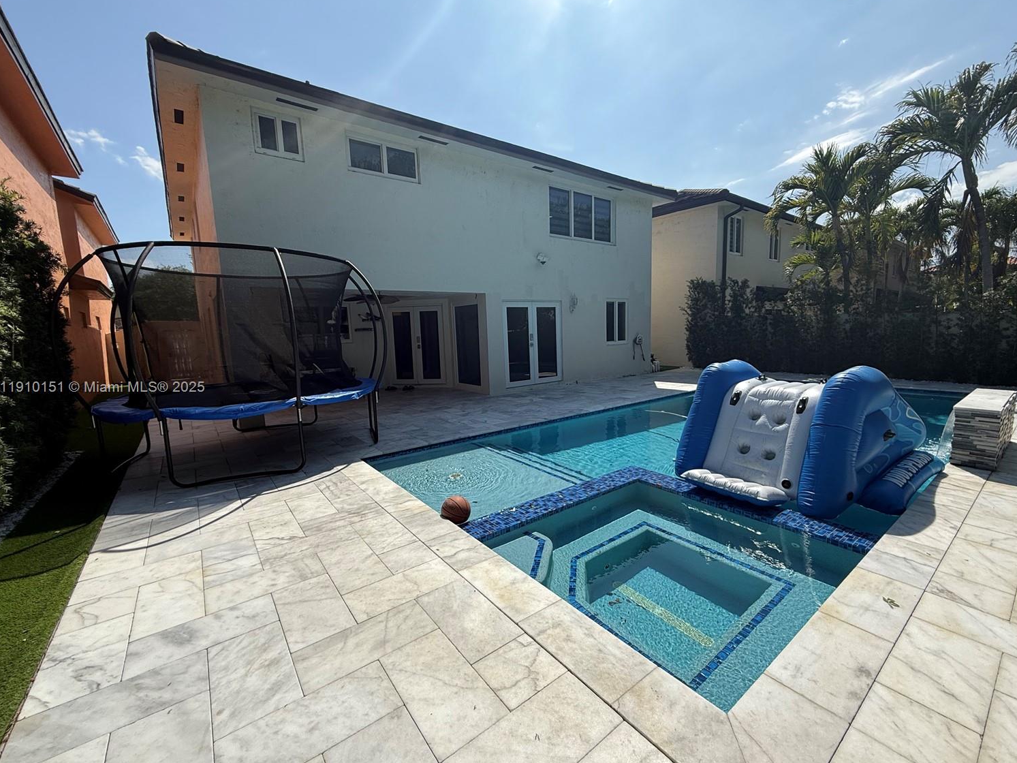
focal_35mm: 15
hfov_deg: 98.1
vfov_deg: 81.7
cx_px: 532
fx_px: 441
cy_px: 388
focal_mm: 2.22
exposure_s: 1/2092
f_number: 2.2
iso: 50
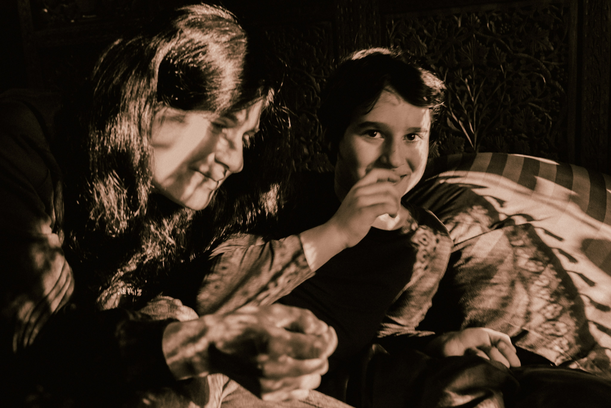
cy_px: 204
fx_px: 526
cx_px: 306
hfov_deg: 60.3
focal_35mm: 31
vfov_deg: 42.4
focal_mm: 31
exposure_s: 1/80
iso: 500
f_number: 4.5
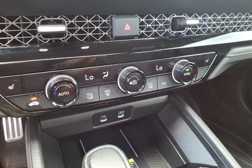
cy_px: 72
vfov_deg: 44.8
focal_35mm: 29
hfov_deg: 63.7
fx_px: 203
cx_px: 125
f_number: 1.9
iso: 80
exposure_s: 1/40
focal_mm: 3.58
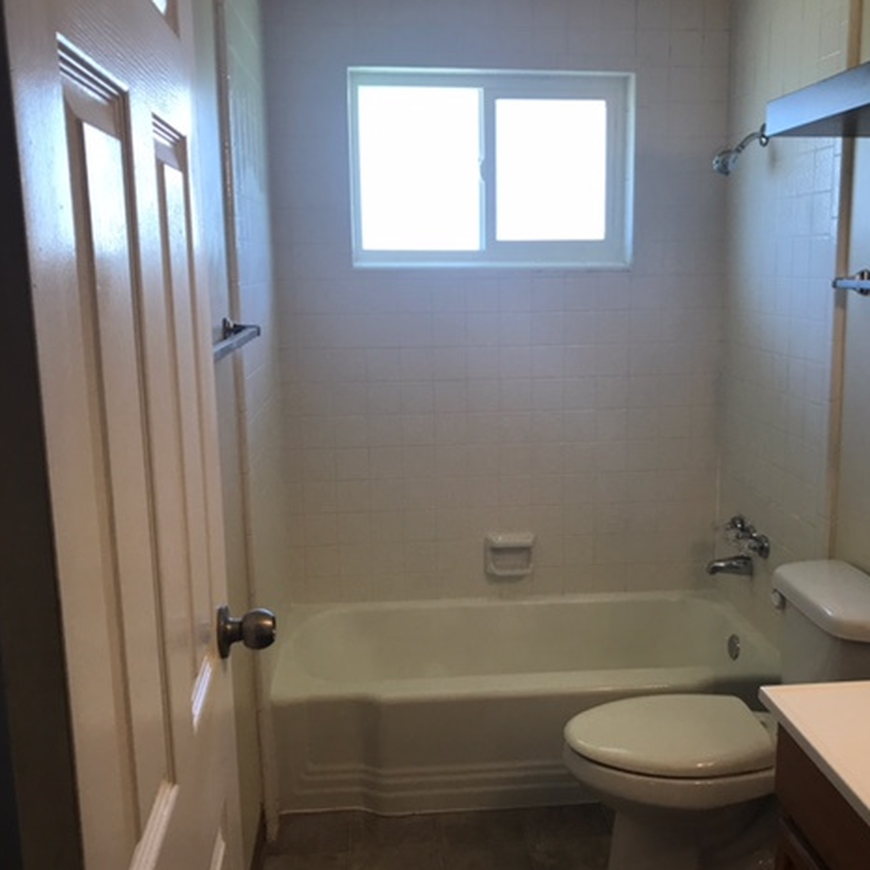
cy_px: 439
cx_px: 500
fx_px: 967
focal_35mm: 34
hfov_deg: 48.3
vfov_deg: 48.5
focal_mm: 3.99
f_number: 1.8
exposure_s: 1/40
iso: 25
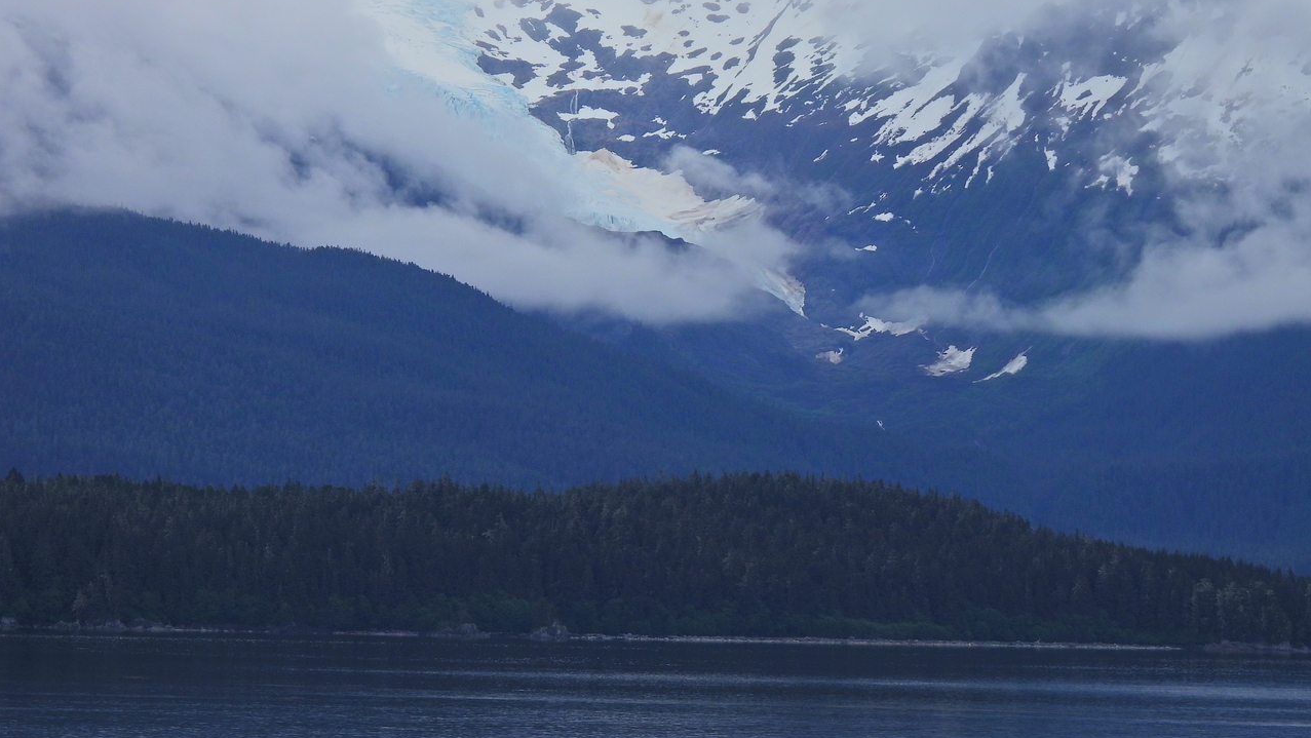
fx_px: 9110
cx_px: 655
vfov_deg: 4.6
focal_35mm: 262
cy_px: 265
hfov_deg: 8.2
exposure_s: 1/1000
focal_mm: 42.8
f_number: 4.5
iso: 100
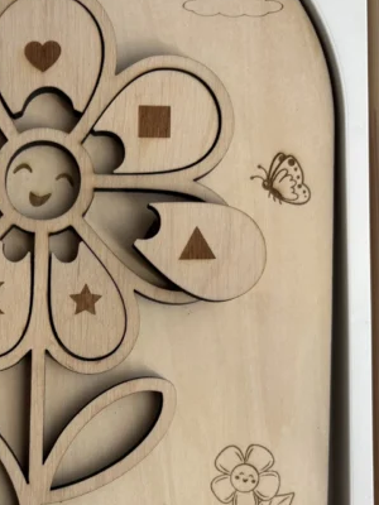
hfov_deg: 27.2
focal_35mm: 52
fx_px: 759
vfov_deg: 36.5
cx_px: 47
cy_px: 335
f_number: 1.6
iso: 40
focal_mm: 5.96
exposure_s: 1/175
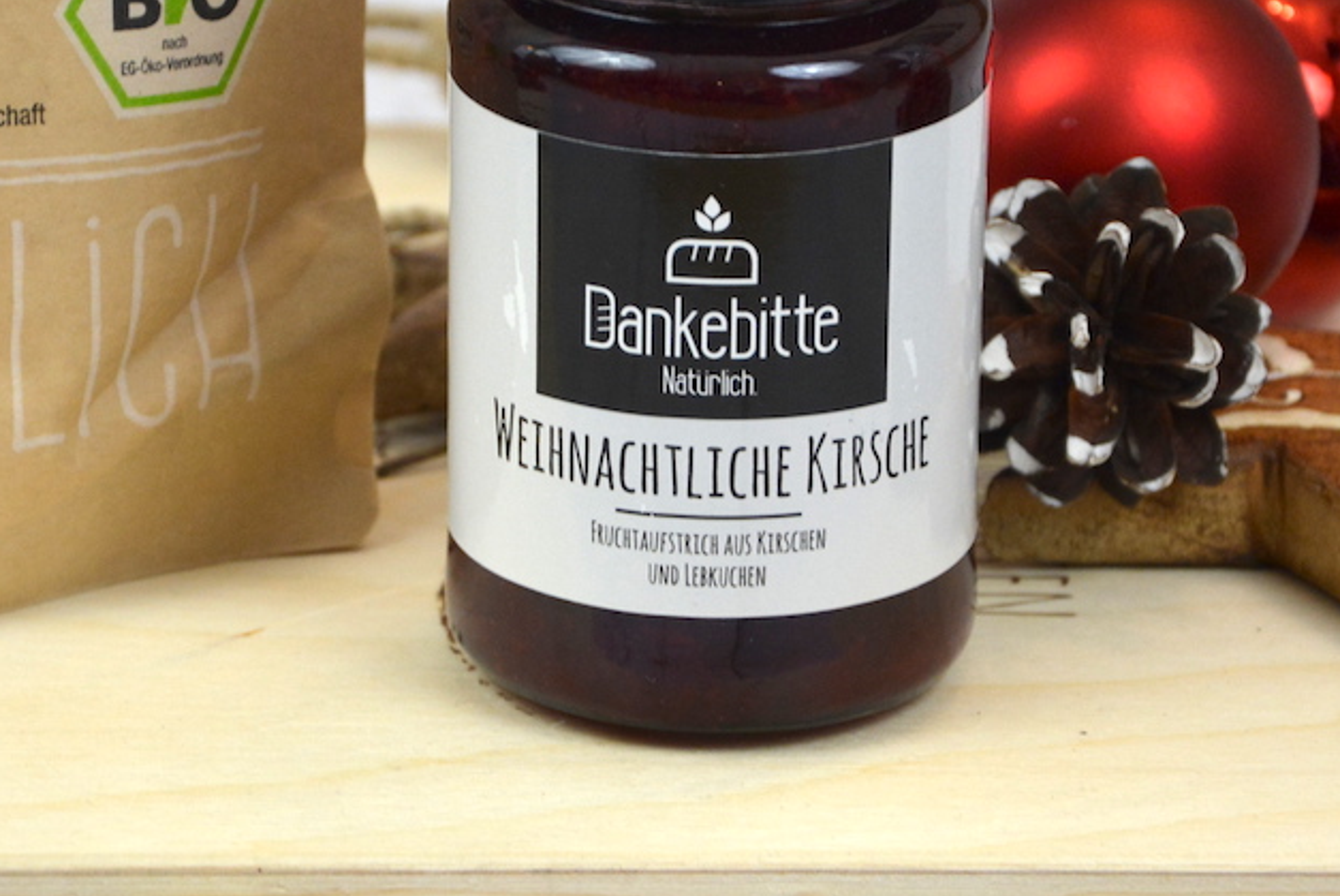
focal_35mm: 264
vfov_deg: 5.2
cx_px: 626
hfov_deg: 7.8
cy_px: 437
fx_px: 9833
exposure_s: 1/40
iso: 800
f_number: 5.6
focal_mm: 92
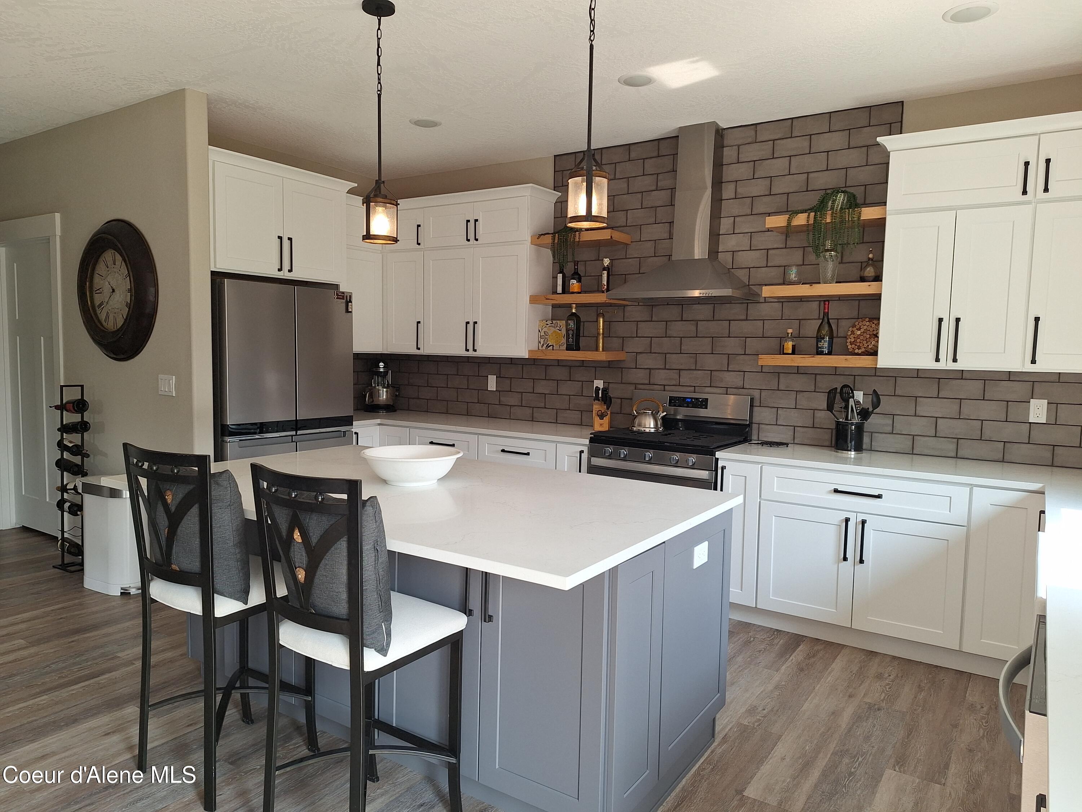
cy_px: 406
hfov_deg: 73.9
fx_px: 719
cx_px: 541
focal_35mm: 23
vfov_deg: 58.9
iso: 25
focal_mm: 5.54
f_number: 1.8
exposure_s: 1/100
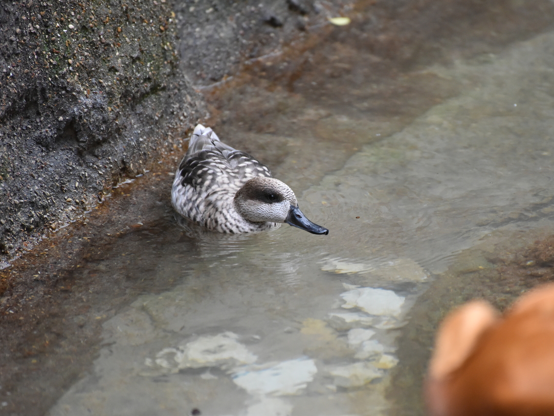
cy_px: 208
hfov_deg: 6.1
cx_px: 299
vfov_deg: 4.6
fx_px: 5218
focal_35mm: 326
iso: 4000
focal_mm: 300
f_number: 5.6
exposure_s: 1/640
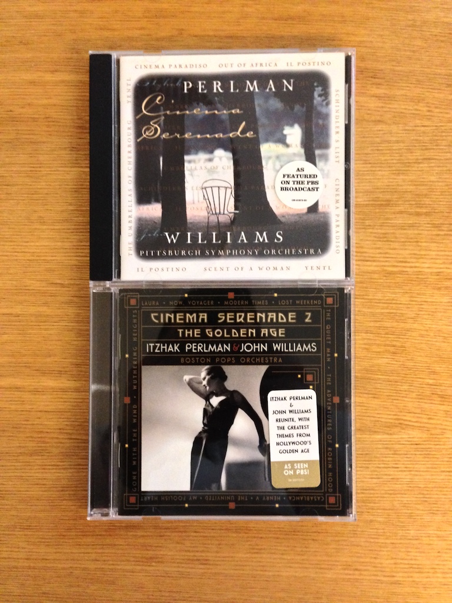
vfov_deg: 55.4
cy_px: 302
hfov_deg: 42.9
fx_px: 575
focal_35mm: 33
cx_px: 226
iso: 500
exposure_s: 1/15
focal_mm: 4.12
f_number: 2.4
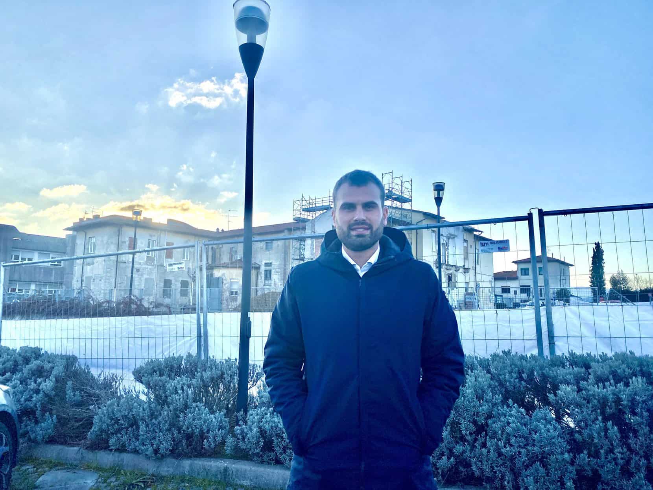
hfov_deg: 67.3
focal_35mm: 26
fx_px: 490
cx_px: 326
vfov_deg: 53.1
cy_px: 245
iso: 32
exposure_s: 1/2066
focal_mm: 4.25
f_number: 1.8
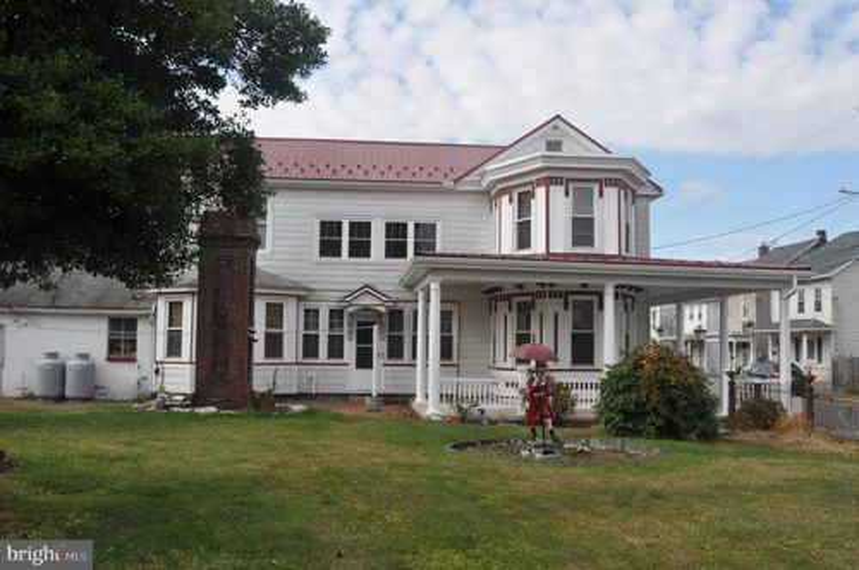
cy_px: 285
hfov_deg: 55.2
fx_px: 822
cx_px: 430
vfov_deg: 38.3
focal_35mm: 34
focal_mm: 23
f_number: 9
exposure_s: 1/320
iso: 200
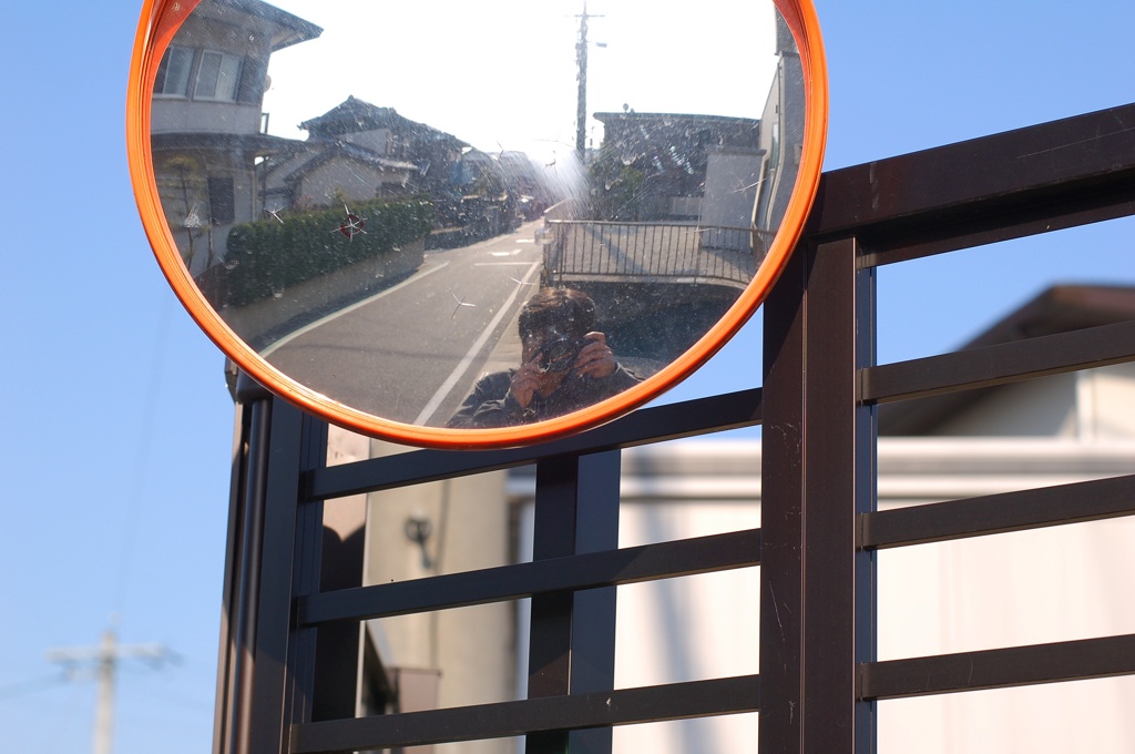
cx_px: 568
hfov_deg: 27.0
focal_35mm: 75
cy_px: 377
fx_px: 2362
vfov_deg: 18.1
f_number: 8
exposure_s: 1/250
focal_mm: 50
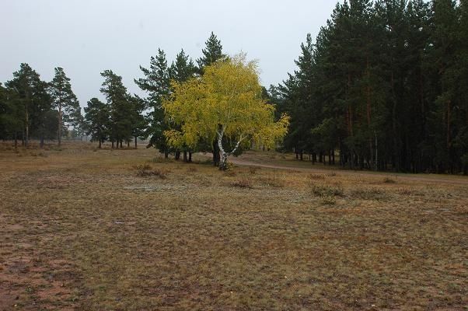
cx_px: 234
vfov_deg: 31.8
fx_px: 545
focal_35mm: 42
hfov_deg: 46.4
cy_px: 156
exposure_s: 1/125
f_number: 9
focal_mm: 28
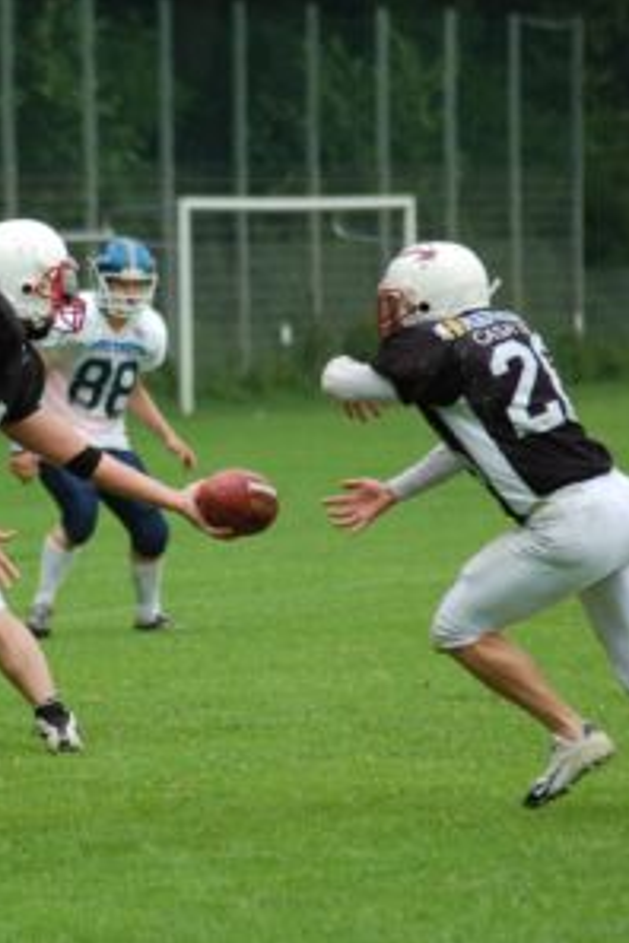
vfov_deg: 6.0
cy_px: 470
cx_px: 81
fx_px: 8963
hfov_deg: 4.0
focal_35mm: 342
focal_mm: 150
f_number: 4.5
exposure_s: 1/1000
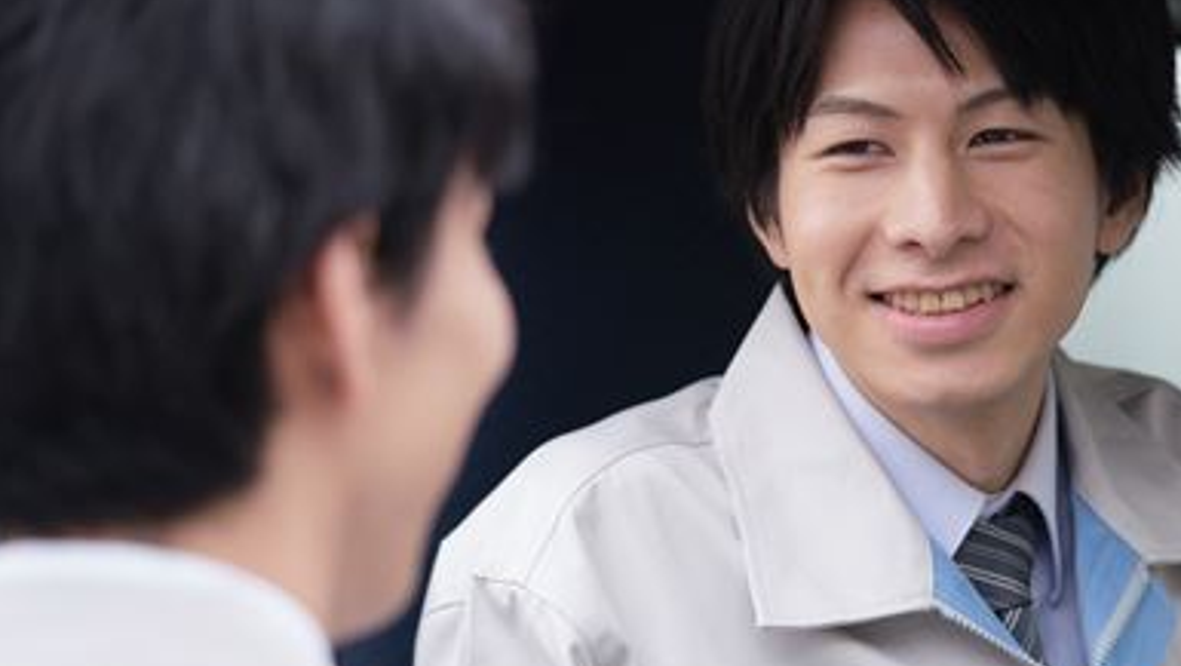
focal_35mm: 192
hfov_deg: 11.2
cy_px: 467
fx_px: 6015
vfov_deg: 6.3
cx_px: 994
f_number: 2.8
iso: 400
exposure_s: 1/250
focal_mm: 98
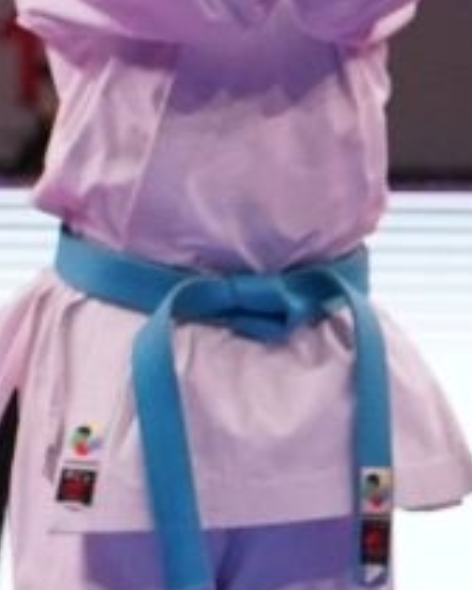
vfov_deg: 2.8
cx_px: -1453
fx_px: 12084
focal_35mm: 692
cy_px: 444
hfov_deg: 2.2
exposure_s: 1/1000
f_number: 2.8
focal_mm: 86
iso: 4000
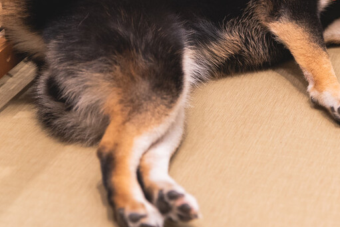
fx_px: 1152
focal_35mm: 122
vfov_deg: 11.2
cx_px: 261
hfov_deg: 16.7
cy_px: 10
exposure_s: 1/320
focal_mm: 52
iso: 1000
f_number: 2.8
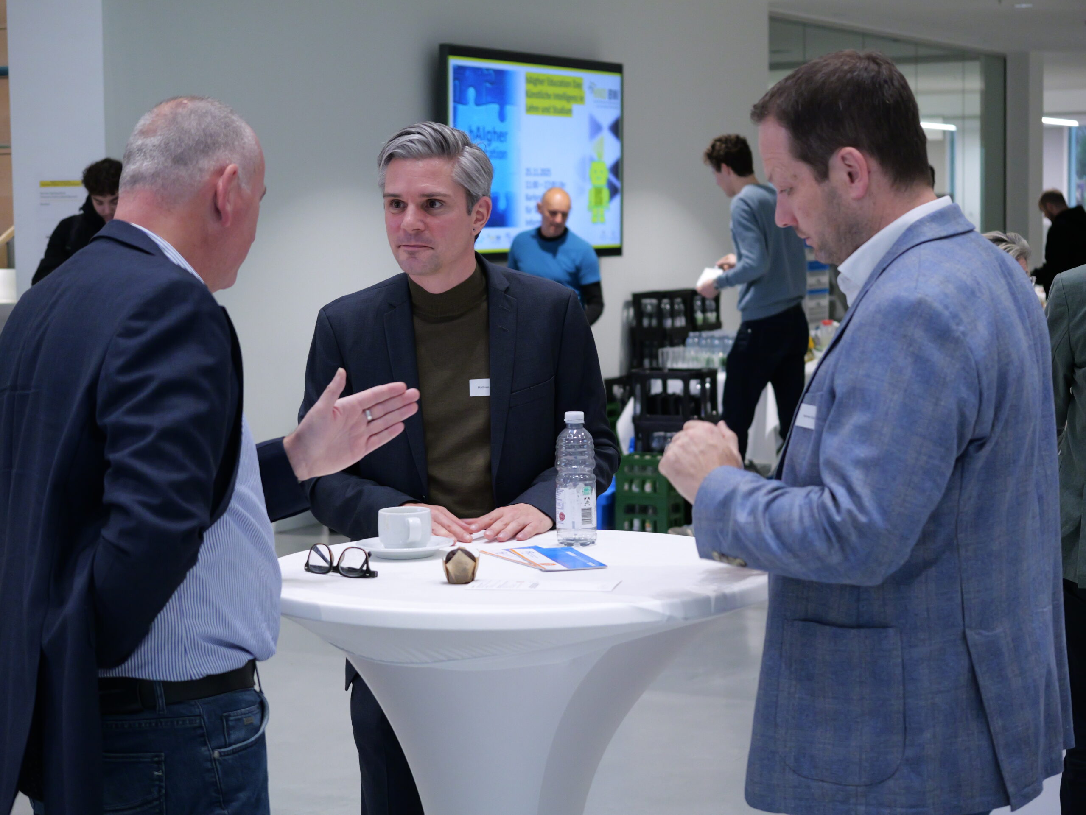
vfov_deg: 21.0
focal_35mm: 70
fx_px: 2197
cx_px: 543
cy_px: 408
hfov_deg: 27.8
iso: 1600
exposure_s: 1/125
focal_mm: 35
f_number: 2.8
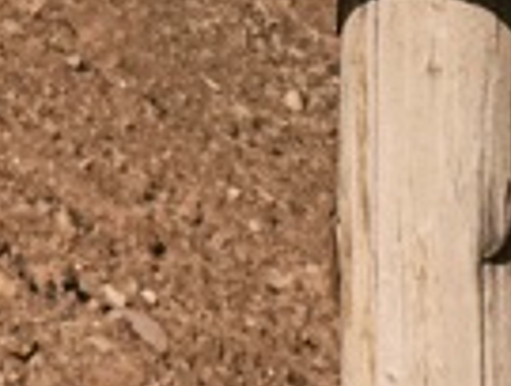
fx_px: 13425
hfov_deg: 2.2
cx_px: 329
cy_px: -651
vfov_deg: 1.6
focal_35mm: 907
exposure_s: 1/1969
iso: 50
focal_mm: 15.66
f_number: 2.8
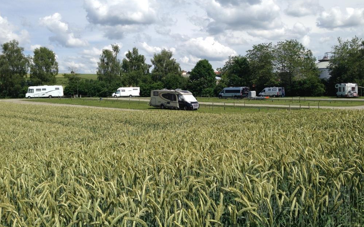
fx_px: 357
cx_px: 187
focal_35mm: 36
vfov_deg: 35.2
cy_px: 90
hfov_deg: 54.0
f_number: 2.4
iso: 50
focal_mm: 4.12
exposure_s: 1/2262
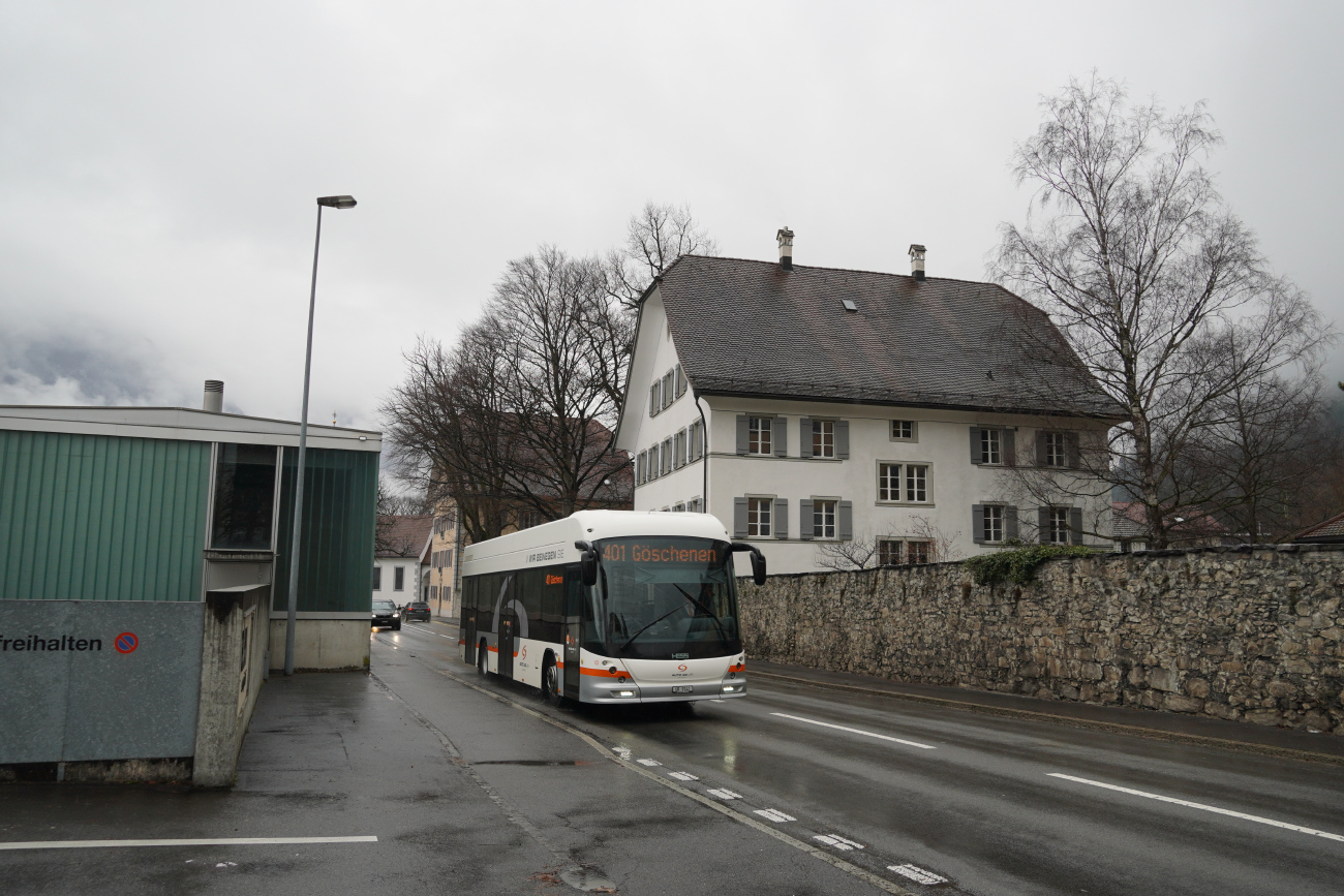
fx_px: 1008
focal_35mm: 27
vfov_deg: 47.9
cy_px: 448
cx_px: 672
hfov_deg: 67.4
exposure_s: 1/320
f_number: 4
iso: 200
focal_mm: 18
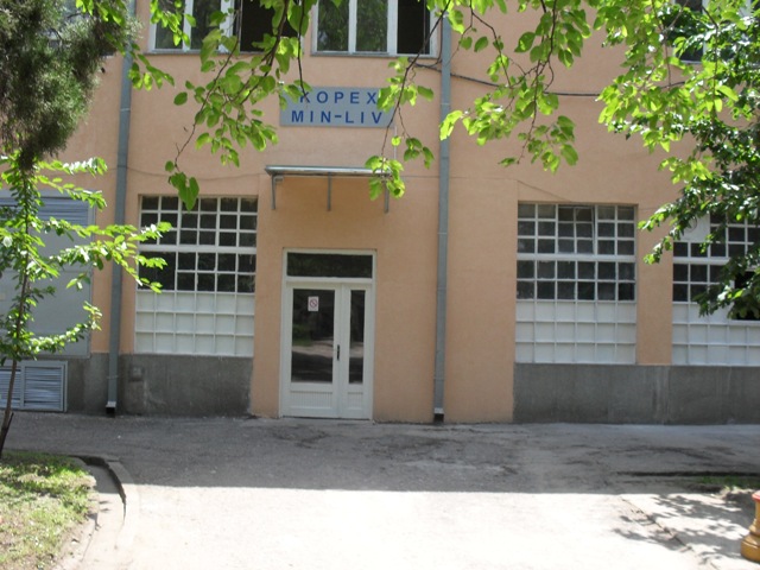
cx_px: 380
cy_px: 285
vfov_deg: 37.7
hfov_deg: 49.0
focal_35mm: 38
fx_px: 834
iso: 80
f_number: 8.3
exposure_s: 1/60
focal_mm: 6.3
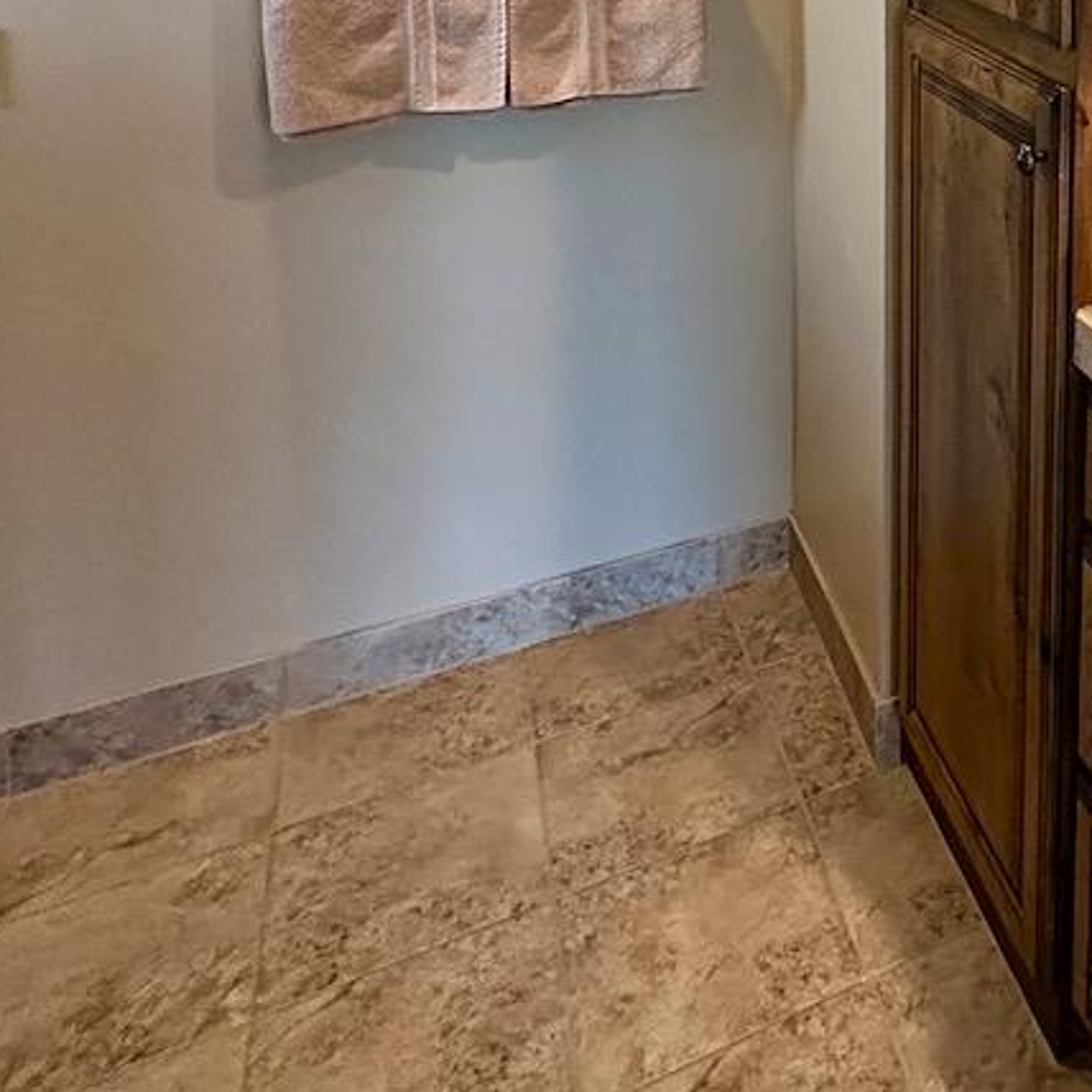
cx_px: 1230
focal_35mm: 37
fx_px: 1321
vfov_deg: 37.4
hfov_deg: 37.0
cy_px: -120
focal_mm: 2.22
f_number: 2.2
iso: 640
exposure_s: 1/60
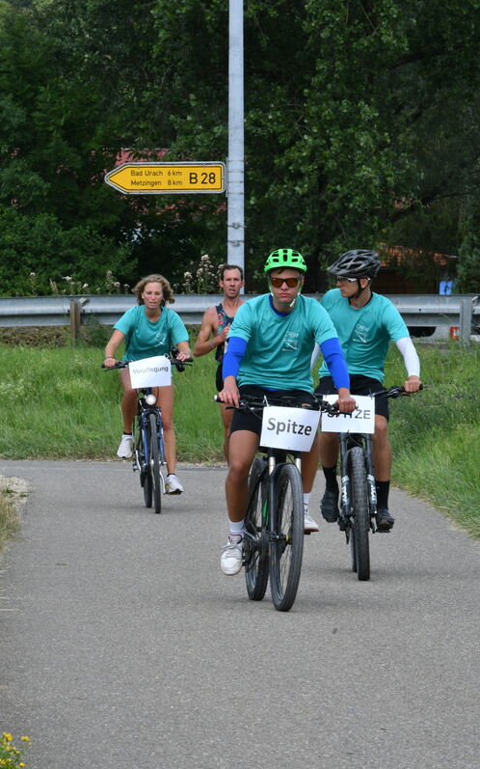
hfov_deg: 4.3
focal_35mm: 307
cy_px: 384
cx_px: 242
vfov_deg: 6.8
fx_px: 6427
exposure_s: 1/250
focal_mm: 200
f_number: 22
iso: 800
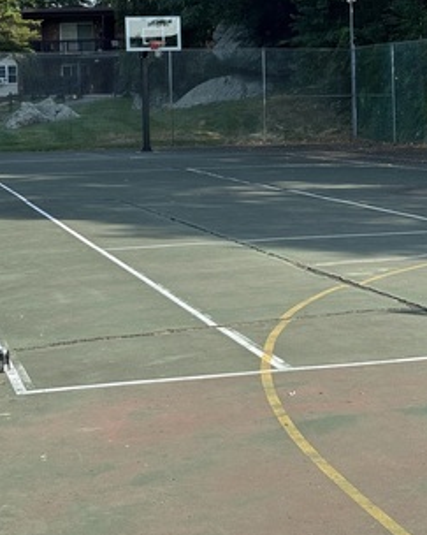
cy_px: 167
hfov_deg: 20.7
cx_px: 228
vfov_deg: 25.6
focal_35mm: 74
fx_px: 1170
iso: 64
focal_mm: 6.76
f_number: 1.78
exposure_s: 1/1133
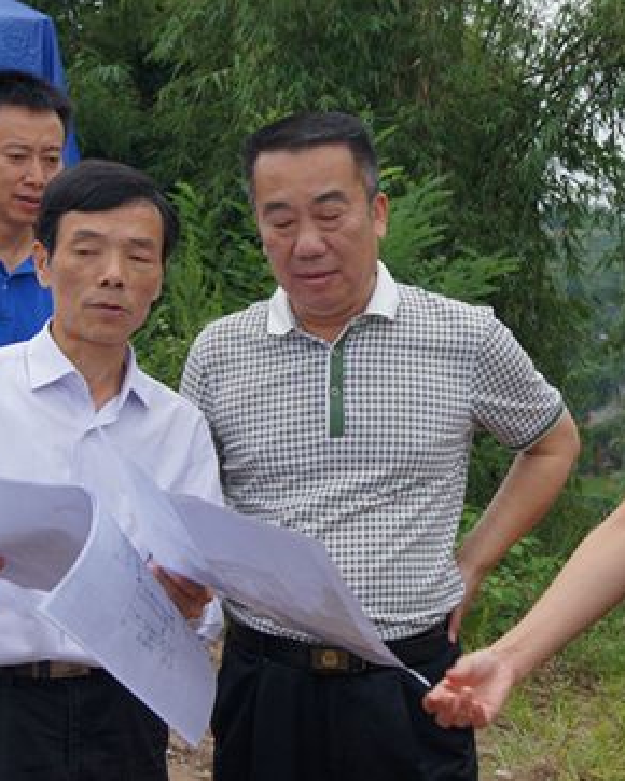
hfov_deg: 20.4
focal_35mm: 75
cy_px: 389
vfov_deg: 25.5
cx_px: 435
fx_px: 1726
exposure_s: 1/250
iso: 200
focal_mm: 35
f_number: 9
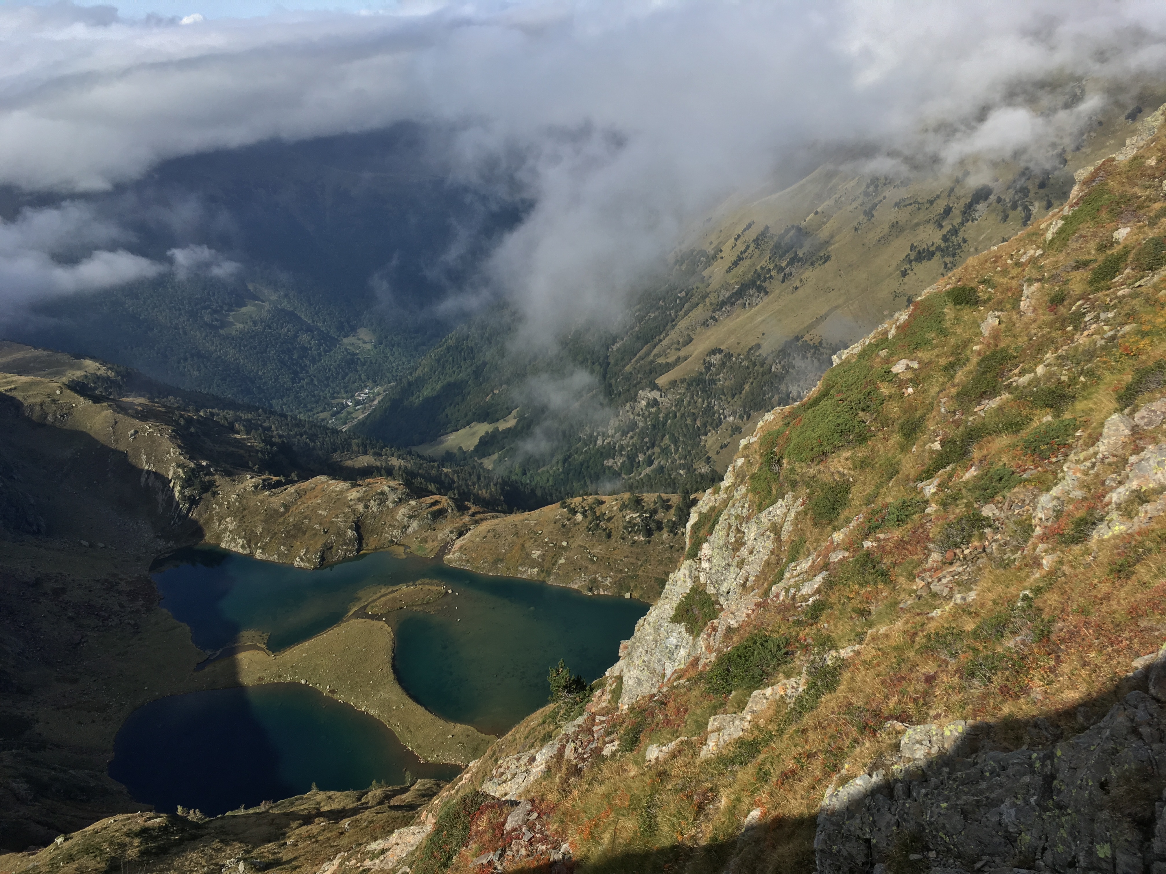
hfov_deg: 61.7
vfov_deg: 48.2
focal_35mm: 29
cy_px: 437
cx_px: 583
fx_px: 977
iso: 25
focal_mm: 4.15
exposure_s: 1/1832
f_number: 2.2
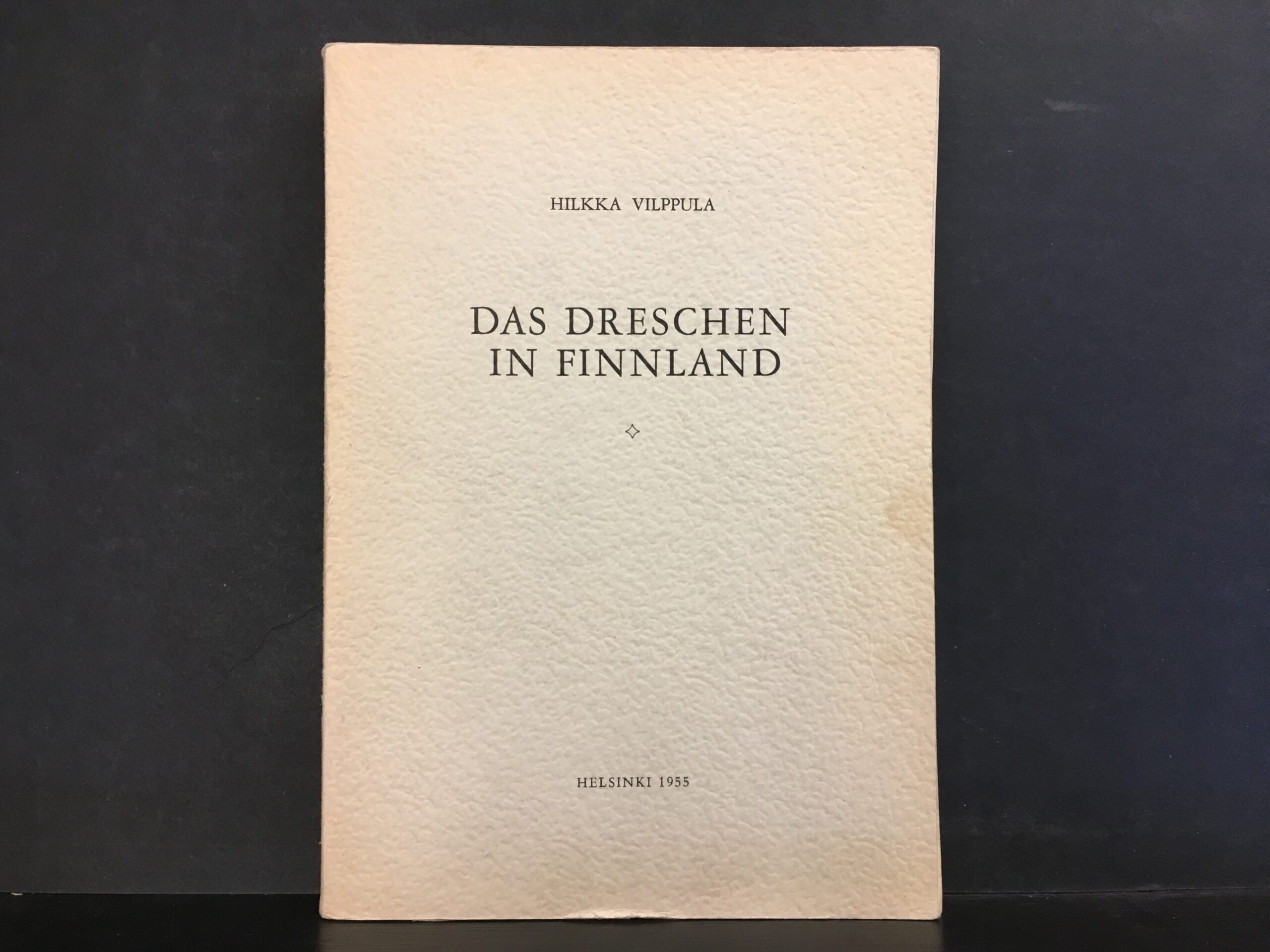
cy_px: 476
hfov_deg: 61.7
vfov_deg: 48.2
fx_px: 1064
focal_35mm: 29
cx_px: 635
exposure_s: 1/33
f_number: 2.2
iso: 100
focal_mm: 4.15
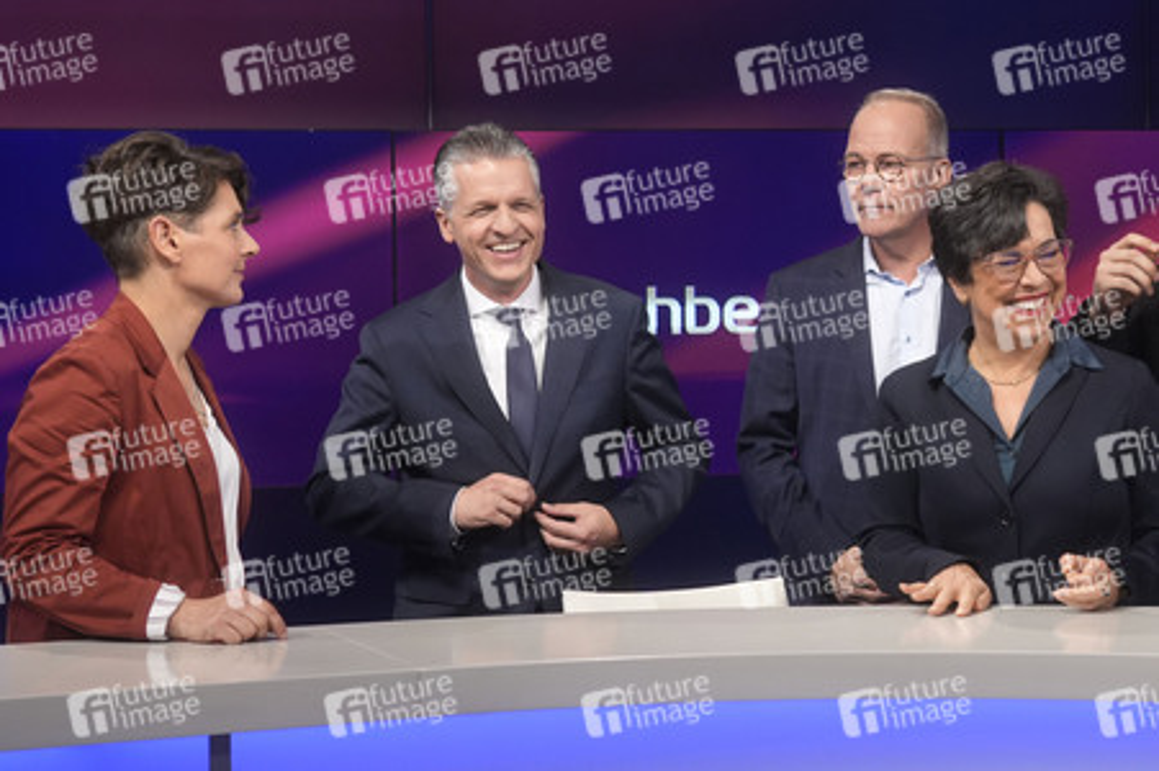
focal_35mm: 45
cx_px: 580
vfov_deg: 29.8
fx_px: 1448
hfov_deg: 43.6
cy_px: 386
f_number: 2.2
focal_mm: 30
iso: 640
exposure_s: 1/200
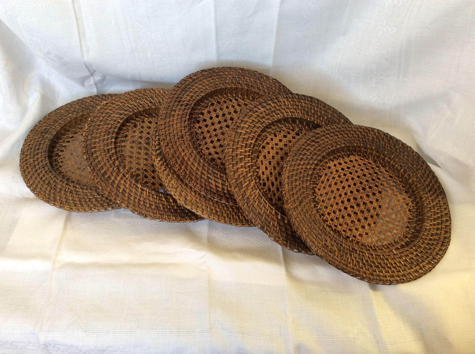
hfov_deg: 56.9
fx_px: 438
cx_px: 238
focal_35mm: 32
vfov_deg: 44.1
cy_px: 177
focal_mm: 3.3
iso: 40
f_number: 2.4
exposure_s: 1/50
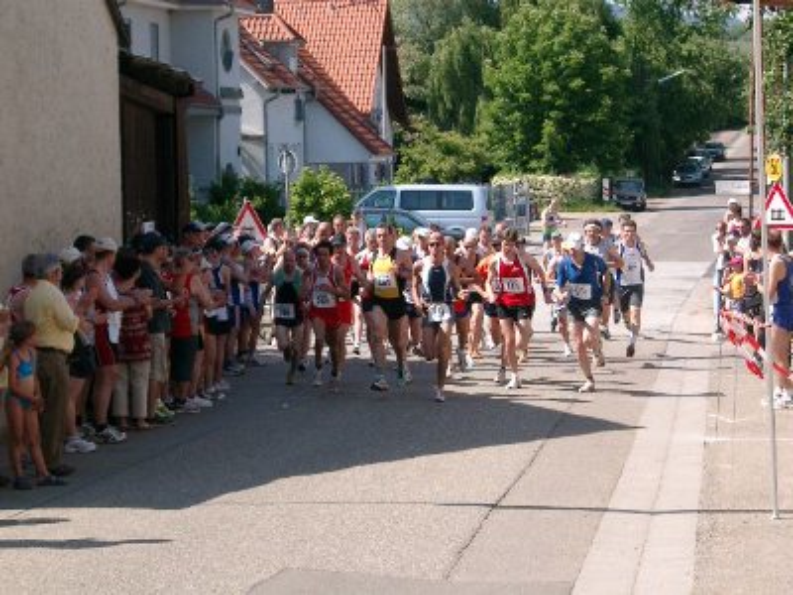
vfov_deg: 13.2
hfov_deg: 17.6
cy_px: 298
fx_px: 2566
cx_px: 396
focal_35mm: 112
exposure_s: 1/500
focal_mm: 22.8
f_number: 4.8
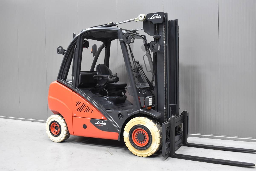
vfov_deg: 36.9
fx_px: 256
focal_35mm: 36
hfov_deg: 53.1
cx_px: 128
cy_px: 86
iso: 1600
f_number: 5
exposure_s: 1/25
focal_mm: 24
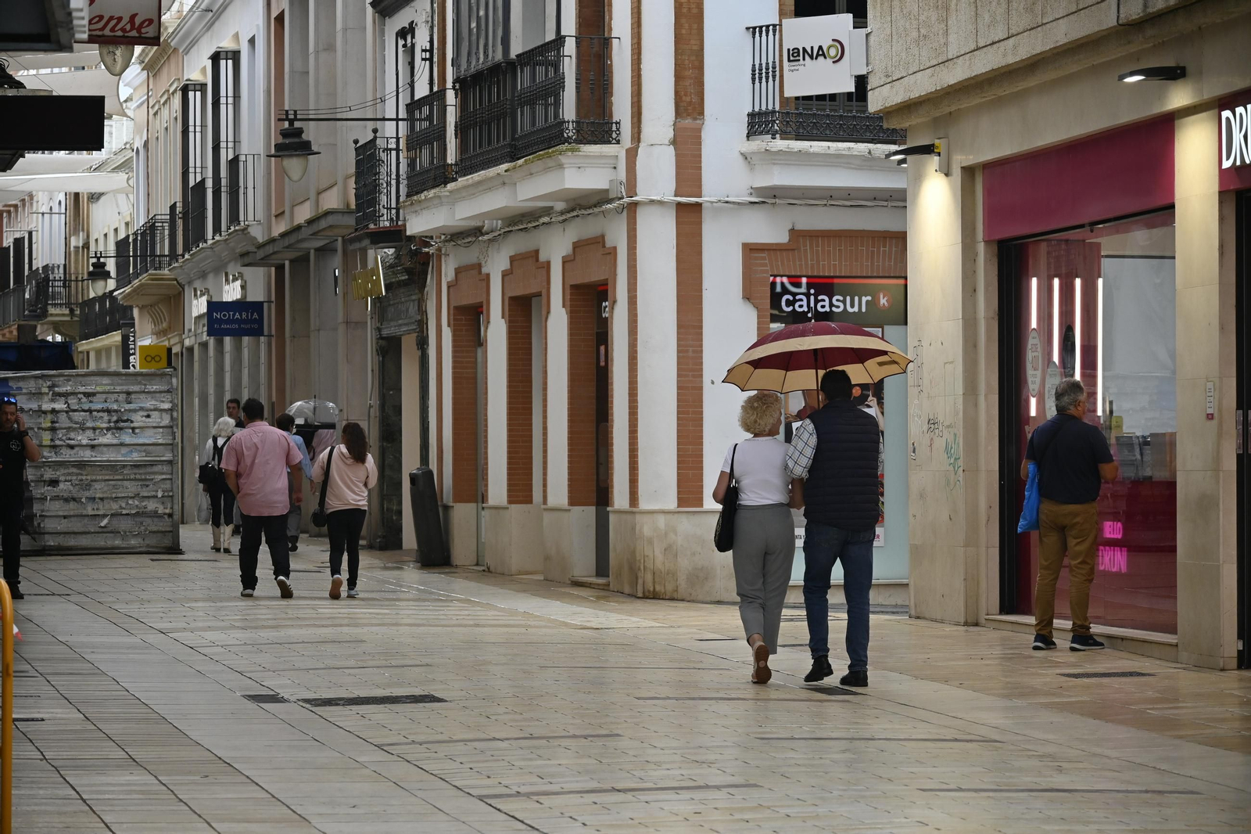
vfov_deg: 10.4
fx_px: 4586
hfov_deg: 15.5
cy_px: 417
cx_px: 626
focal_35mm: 132
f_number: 5
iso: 500
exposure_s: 1/320
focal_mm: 88
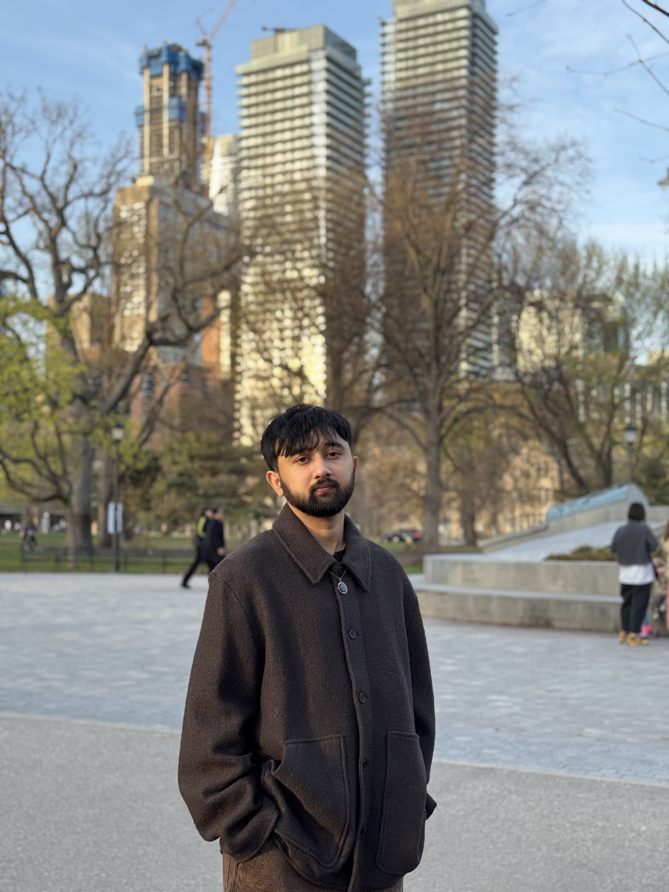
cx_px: 334
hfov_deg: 30.3
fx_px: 1237
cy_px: 446
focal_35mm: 48
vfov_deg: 39.7
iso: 64
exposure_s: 1/288
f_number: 1.78
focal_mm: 6.76
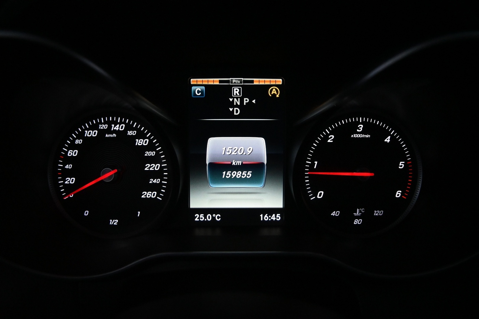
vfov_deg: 18.2
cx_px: 240
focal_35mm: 75
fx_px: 998
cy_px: 160
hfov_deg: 27.0
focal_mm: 50
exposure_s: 1/800
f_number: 6.3
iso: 5000
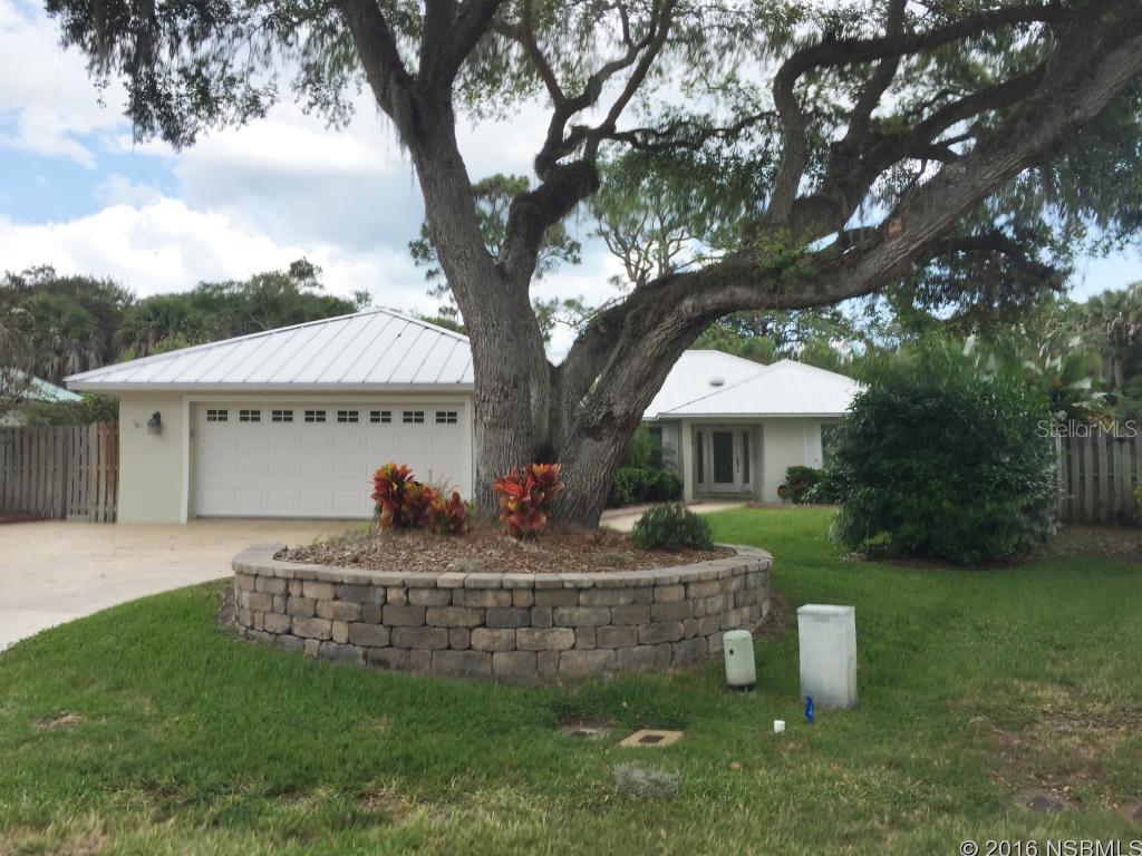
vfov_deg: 48.2
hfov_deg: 61.7
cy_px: 428
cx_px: 571
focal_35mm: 29
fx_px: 957
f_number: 2.2
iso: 32
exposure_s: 1/1041
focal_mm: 4.15
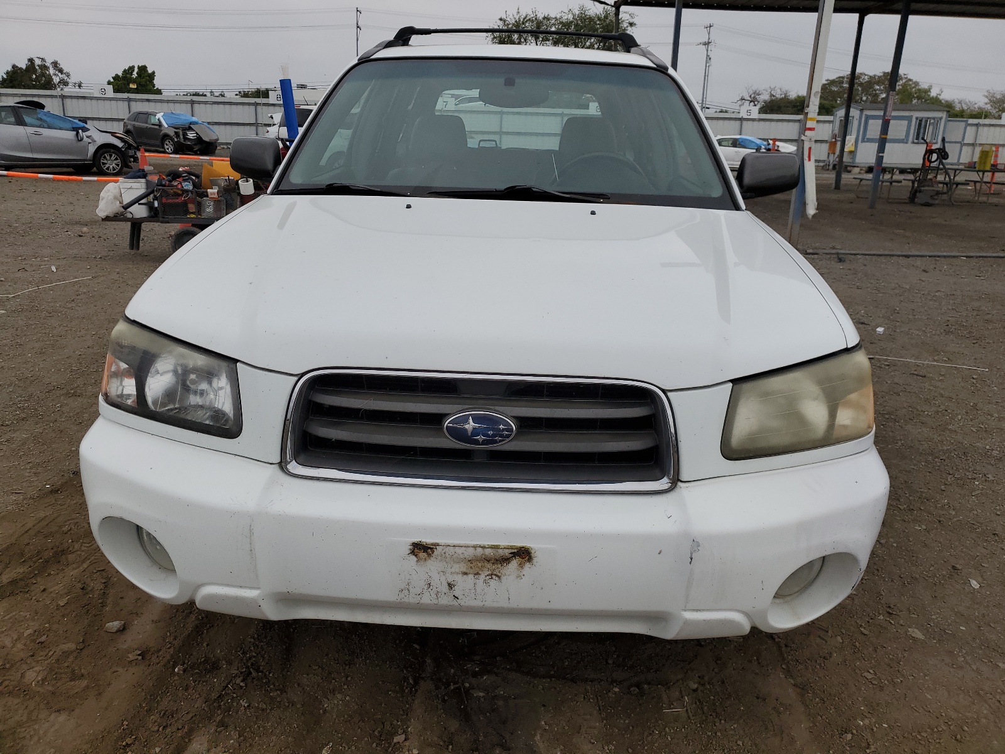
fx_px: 755
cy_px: 377
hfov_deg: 67.3
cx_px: 502
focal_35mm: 26
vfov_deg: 53.1
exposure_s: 1/10000
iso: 50
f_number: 1.5
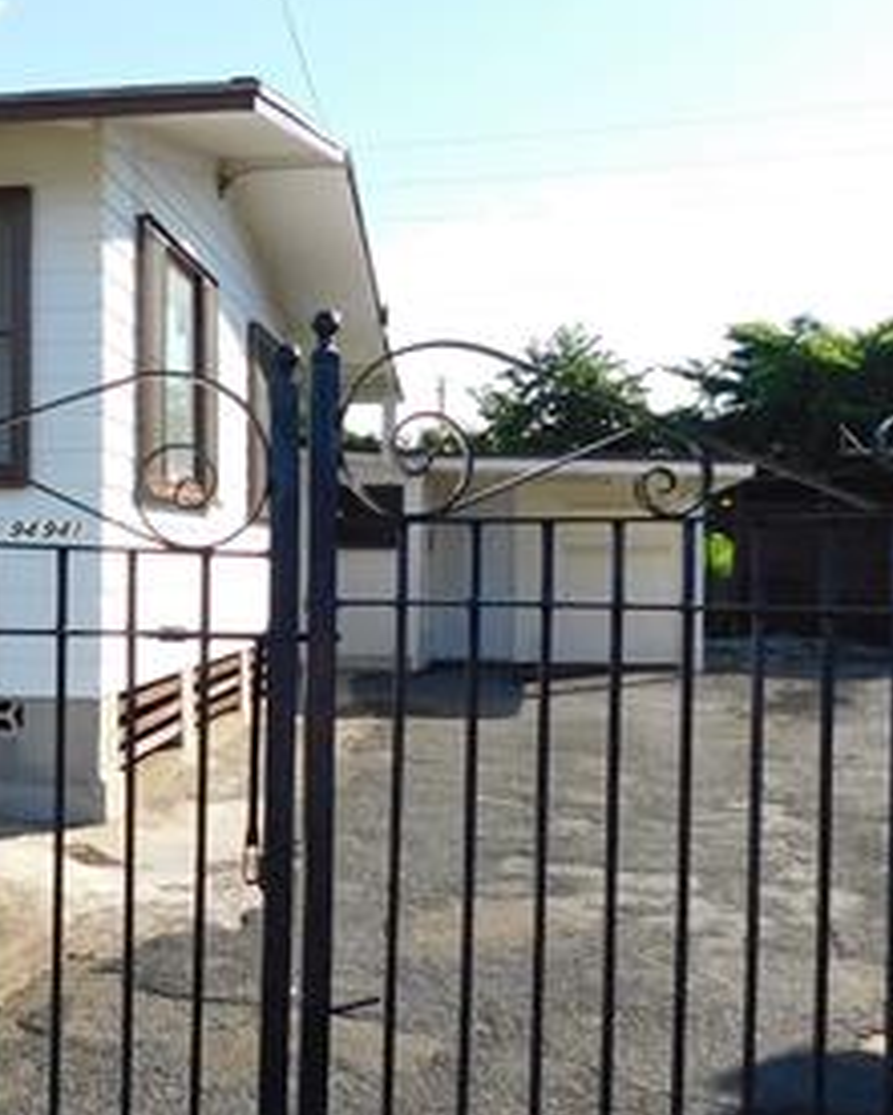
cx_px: 89
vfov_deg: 36.0
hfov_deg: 28.1
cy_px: 549
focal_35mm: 52
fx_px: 1717
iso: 125
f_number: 3
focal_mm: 4
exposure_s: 1/800
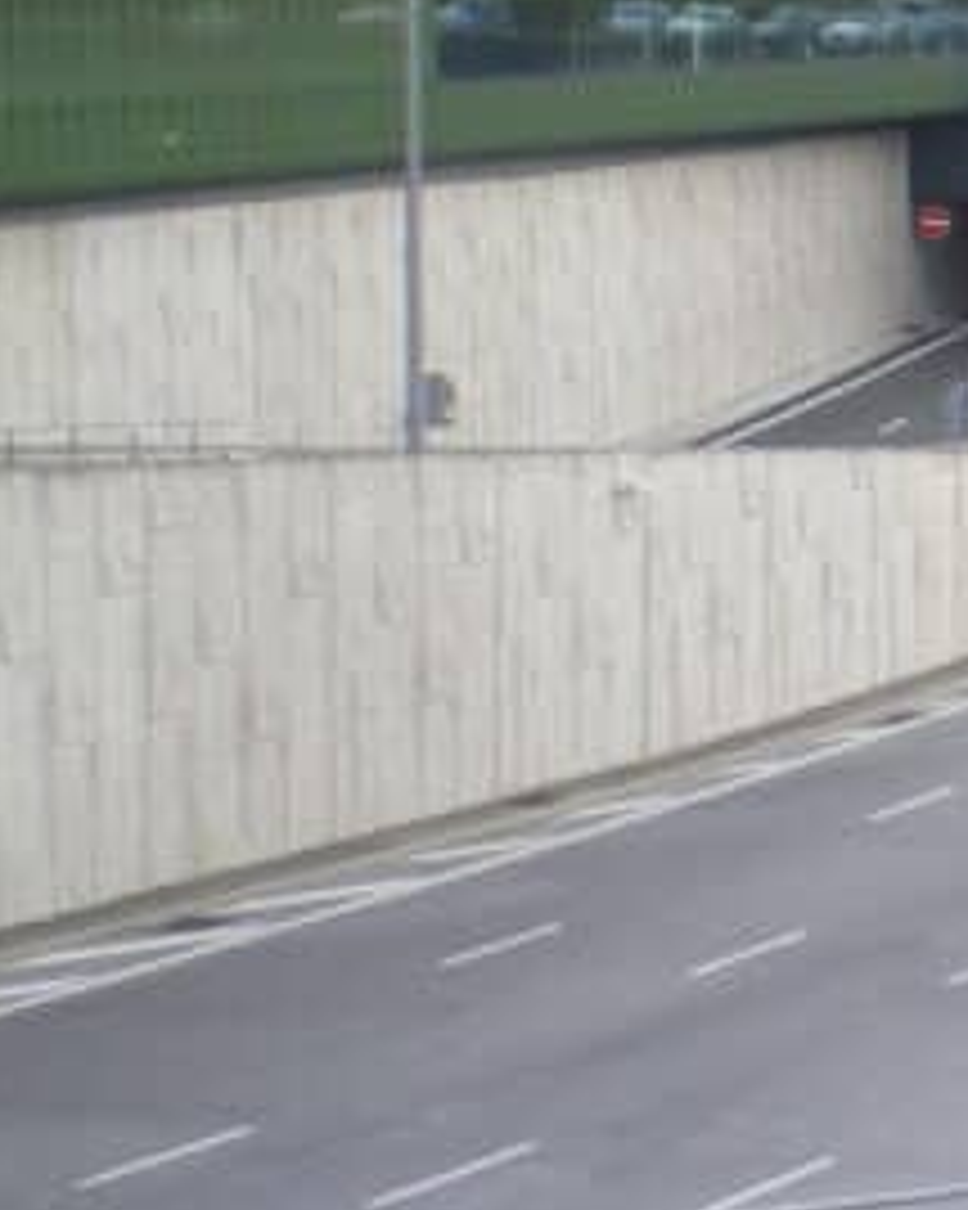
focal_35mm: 156
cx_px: 2067
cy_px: 382
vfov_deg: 12.3
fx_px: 5590
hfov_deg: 9.2
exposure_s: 1/125
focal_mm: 7.4
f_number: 4.9
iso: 50
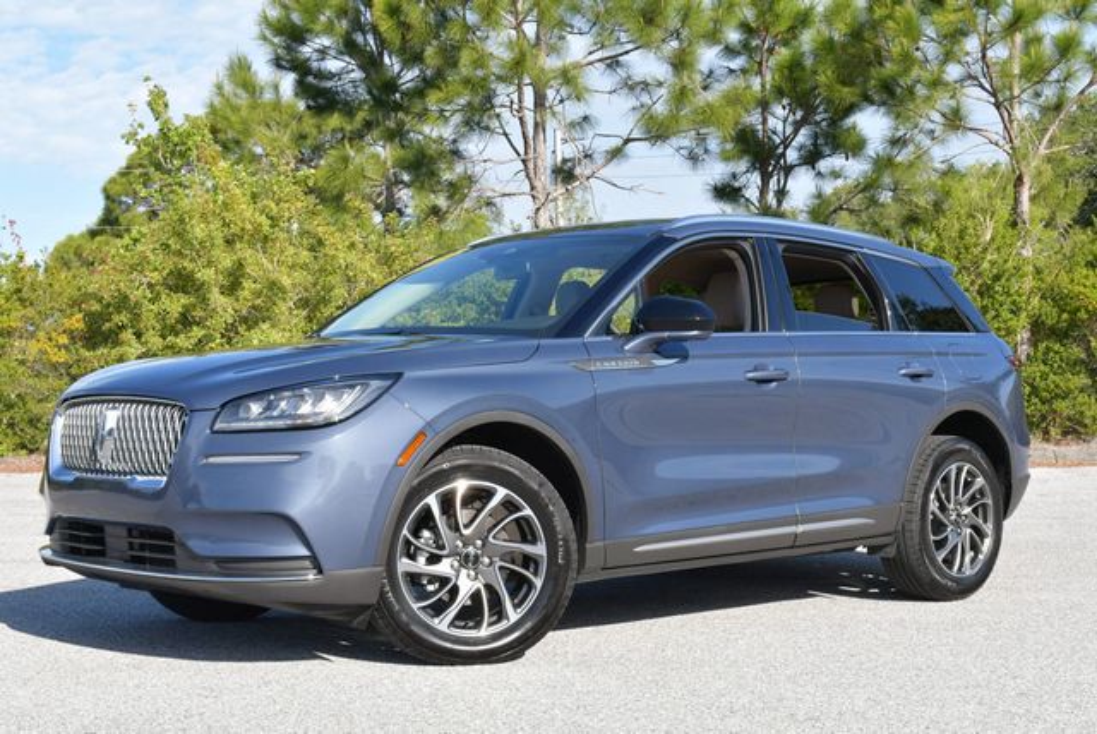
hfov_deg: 35.6
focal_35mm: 56
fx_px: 1708
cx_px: 548
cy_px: 367
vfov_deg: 24.2
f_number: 8
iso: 200
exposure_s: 1/250
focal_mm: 28
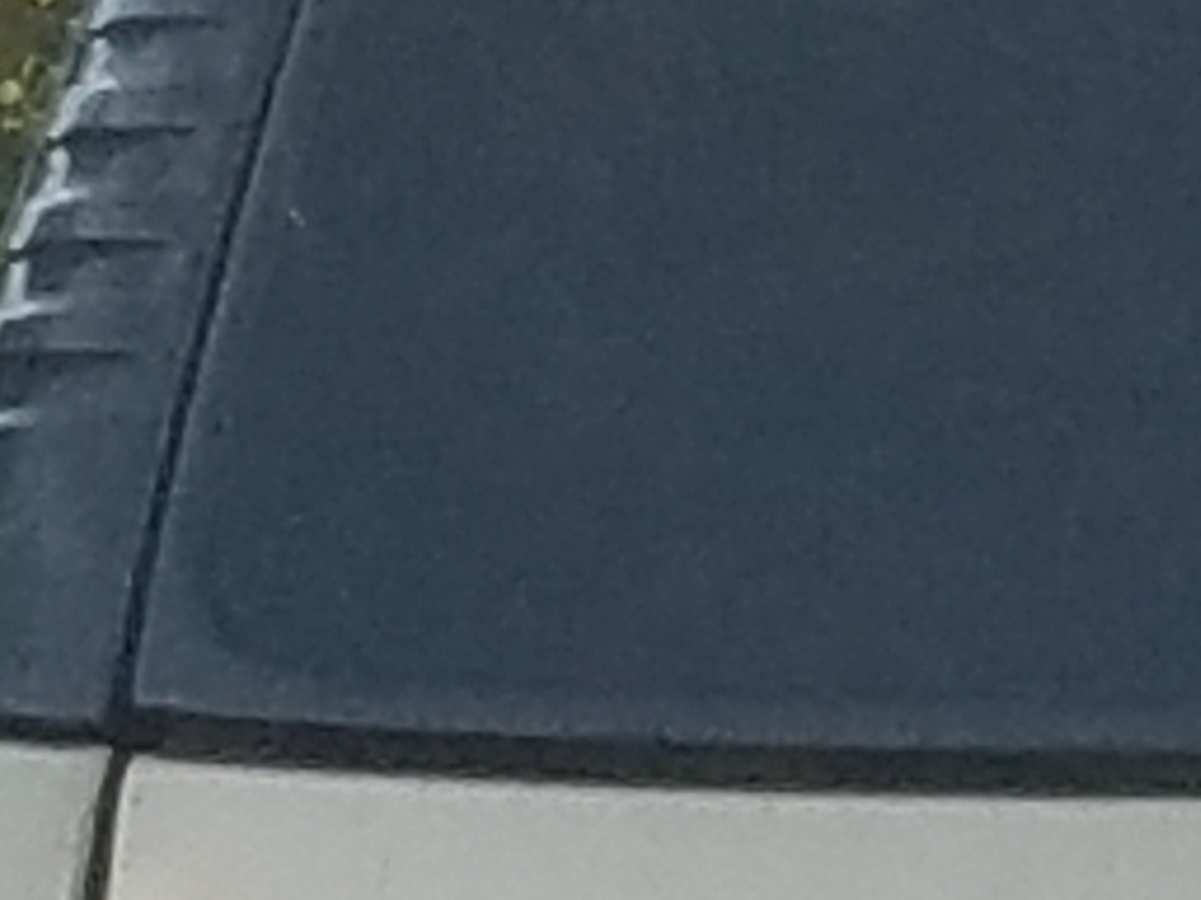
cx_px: 2818
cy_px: 1649
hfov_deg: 10.1
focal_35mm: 173
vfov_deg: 8.2
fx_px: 6000
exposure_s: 1/245
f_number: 1.7
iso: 50
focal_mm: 4.2
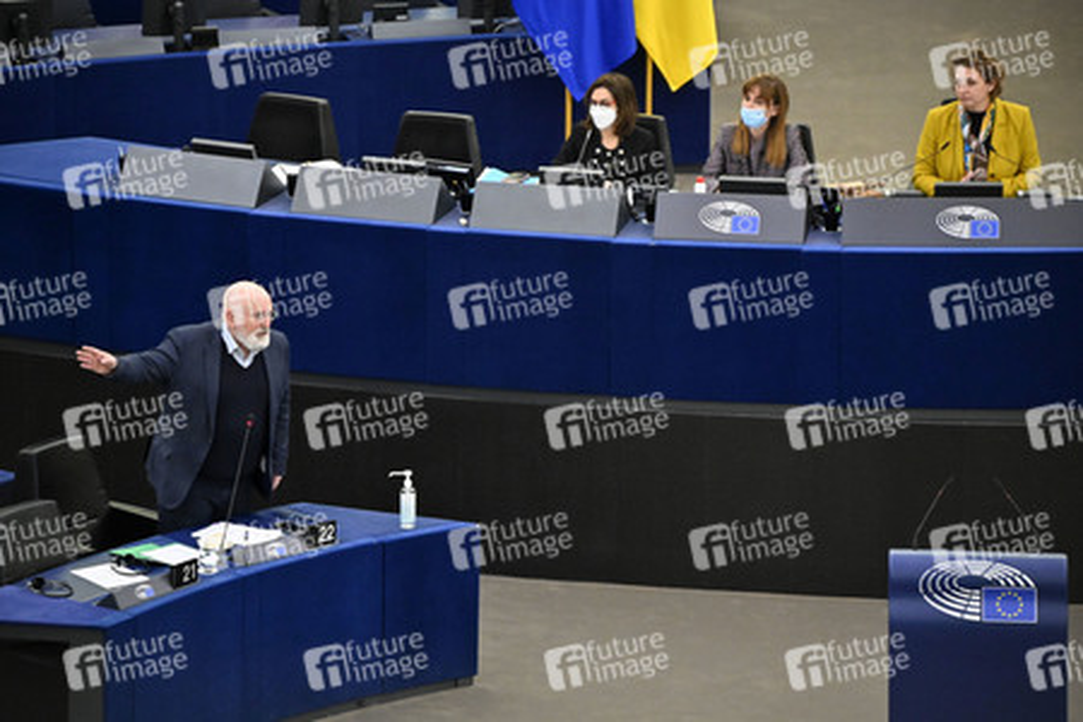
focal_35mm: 270
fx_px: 8122
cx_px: 542
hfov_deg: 7.6
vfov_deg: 5.1
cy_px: 361
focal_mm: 270
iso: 6400
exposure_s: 1/400
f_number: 6
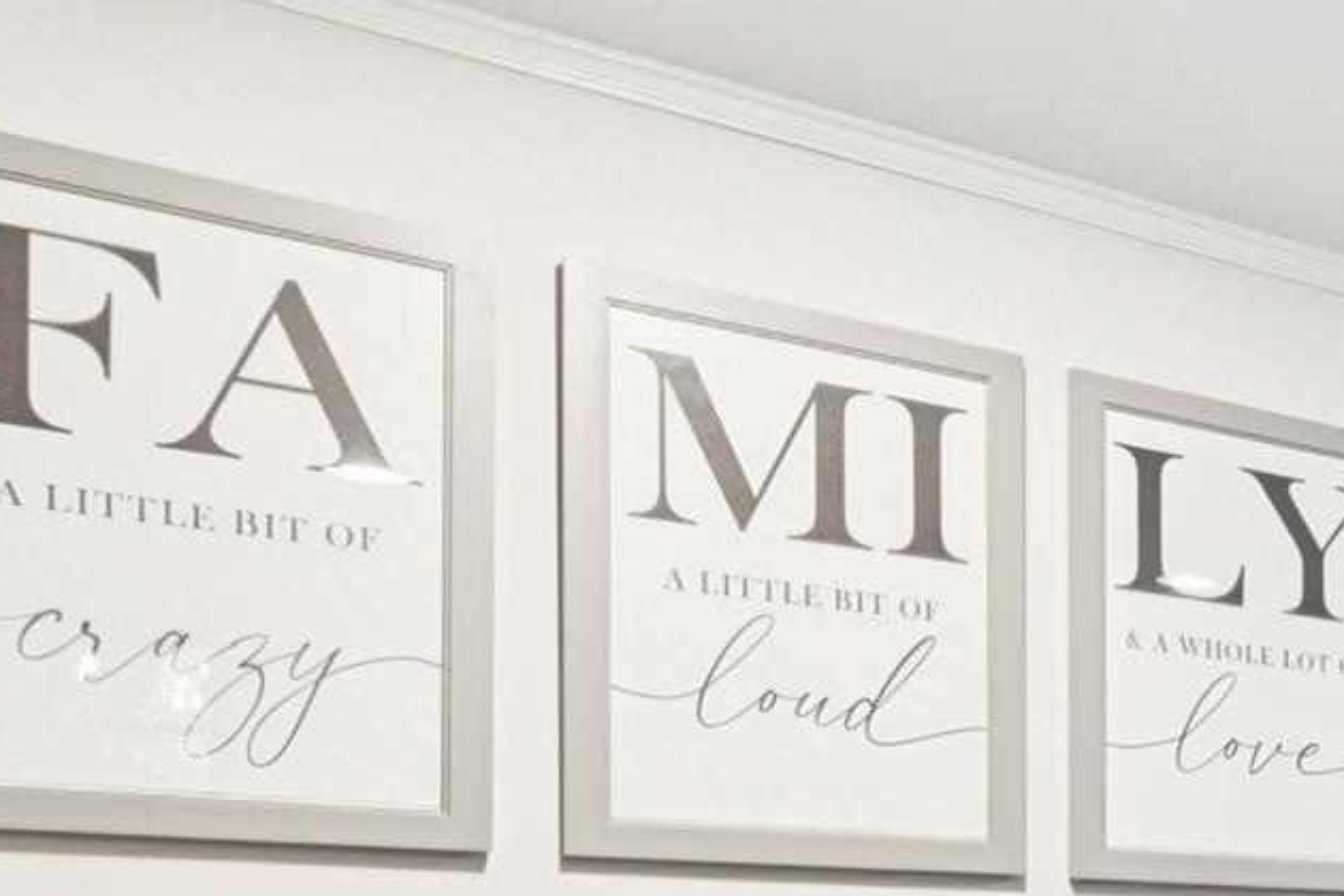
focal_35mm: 52
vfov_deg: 23.9
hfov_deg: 25.7
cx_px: 2125
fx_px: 1941
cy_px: 1044
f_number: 9
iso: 250
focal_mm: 16
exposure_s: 1/2
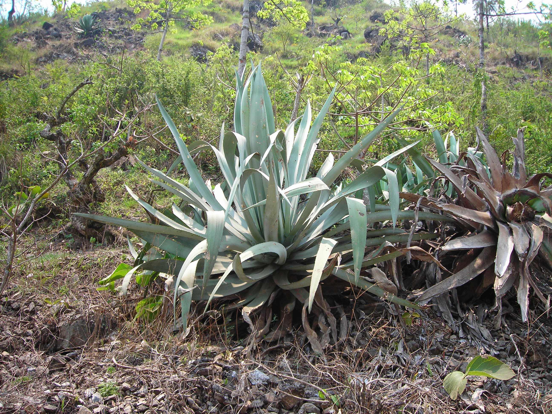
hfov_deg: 49.0
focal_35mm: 38
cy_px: 207
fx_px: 606
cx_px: 276
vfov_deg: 37.7
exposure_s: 1/178
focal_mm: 6.3
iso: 50
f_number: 3.2
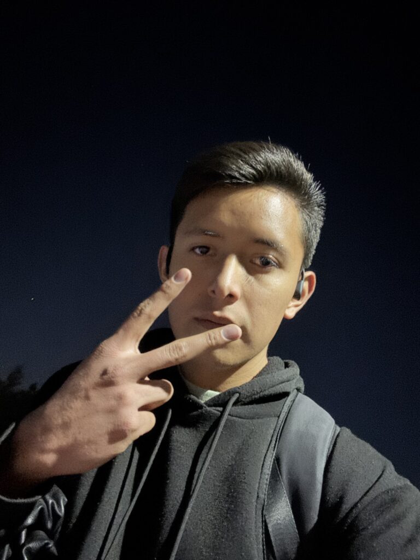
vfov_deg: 60.0
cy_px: 280
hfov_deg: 46.8
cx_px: 210
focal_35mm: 30
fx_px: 485
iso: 640
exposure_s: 1/8
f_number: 1.9
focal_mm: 2.69
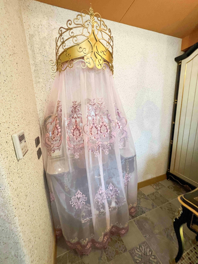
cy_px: 132
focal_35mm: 13
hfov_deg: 89.9
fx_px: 99
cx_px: 99
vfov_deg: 106.2
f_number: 1.8
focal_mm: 1.57
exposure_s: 1/60
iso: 250
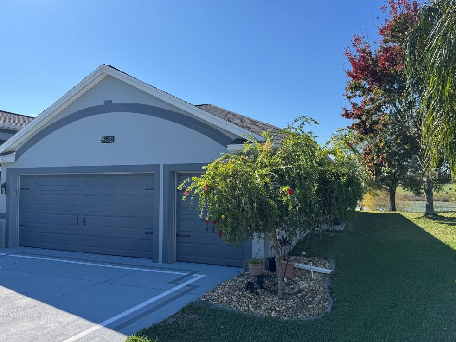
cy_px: 175
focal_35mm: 25
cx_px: 222
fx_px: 329
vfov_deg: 54.9
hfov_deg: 69.4
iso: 80
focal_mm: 6.76
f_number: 1.78
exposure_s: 1/4049
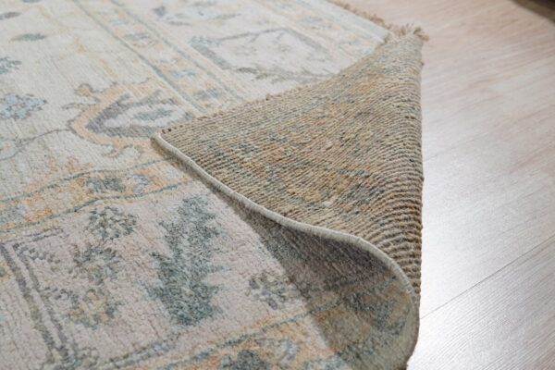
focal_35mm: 45
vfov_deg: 29.9
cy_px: 185
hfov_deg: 43.6
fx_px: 694
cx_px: 278
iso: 500
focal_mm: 30
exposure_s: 1/160
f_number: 5
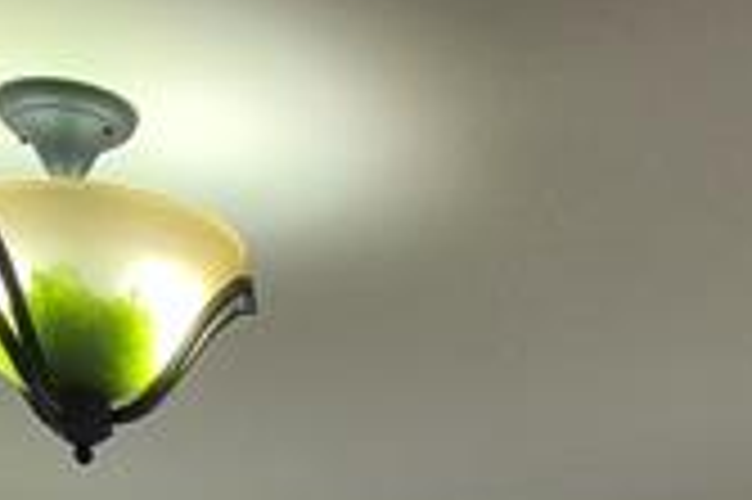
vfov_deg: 11.8
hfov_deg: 24.4
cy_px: 1342
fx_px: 1732
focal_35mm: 83
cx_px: 491
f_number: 2.2
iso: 64
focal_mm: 1.74
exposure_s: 1/120
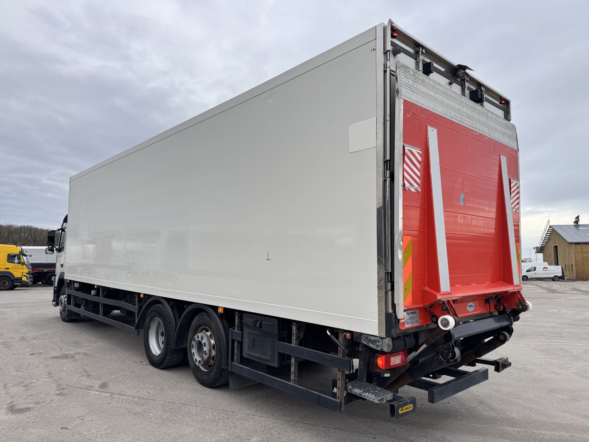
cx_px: 294
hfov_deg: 71.6
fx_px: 408
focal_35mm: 24
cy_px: 221
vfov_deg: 56.8
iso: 80
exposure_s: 1/390
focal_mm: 6.76
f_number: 1.78
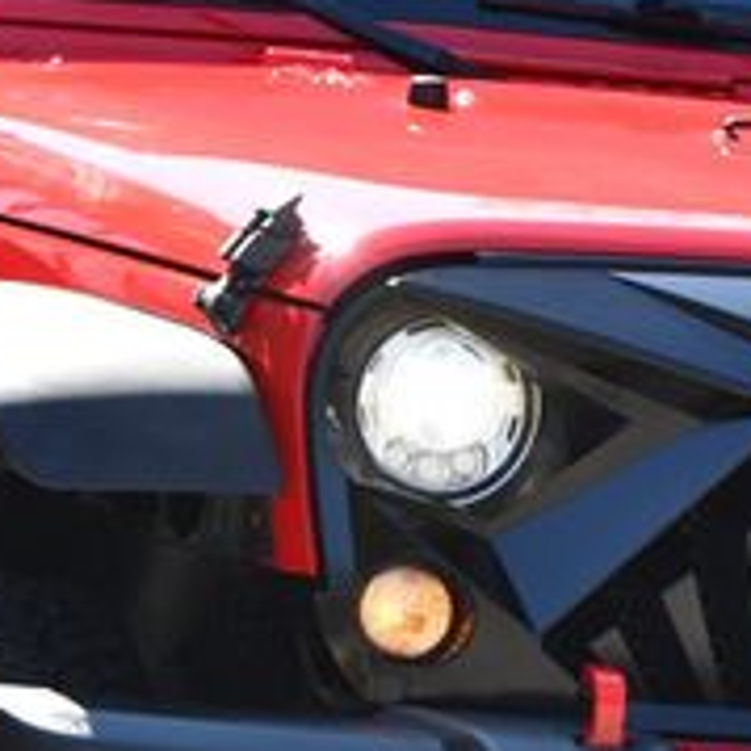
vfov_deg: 4.7
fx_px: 9180
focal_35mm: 374
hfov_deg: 4.7
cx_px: 608
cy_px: 688
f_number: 5.6
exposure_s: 1/250
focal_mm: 82
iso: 280
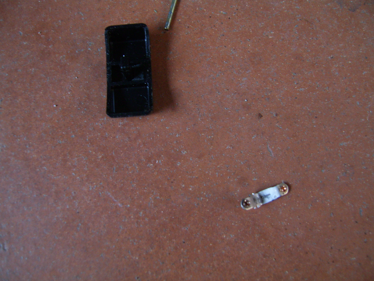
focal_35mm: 38
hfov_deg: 49.0
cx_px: 187
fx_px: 411
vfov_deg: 37.7
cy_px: 140
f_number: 2.8
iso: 150
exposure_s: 1/30
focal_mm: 7.8
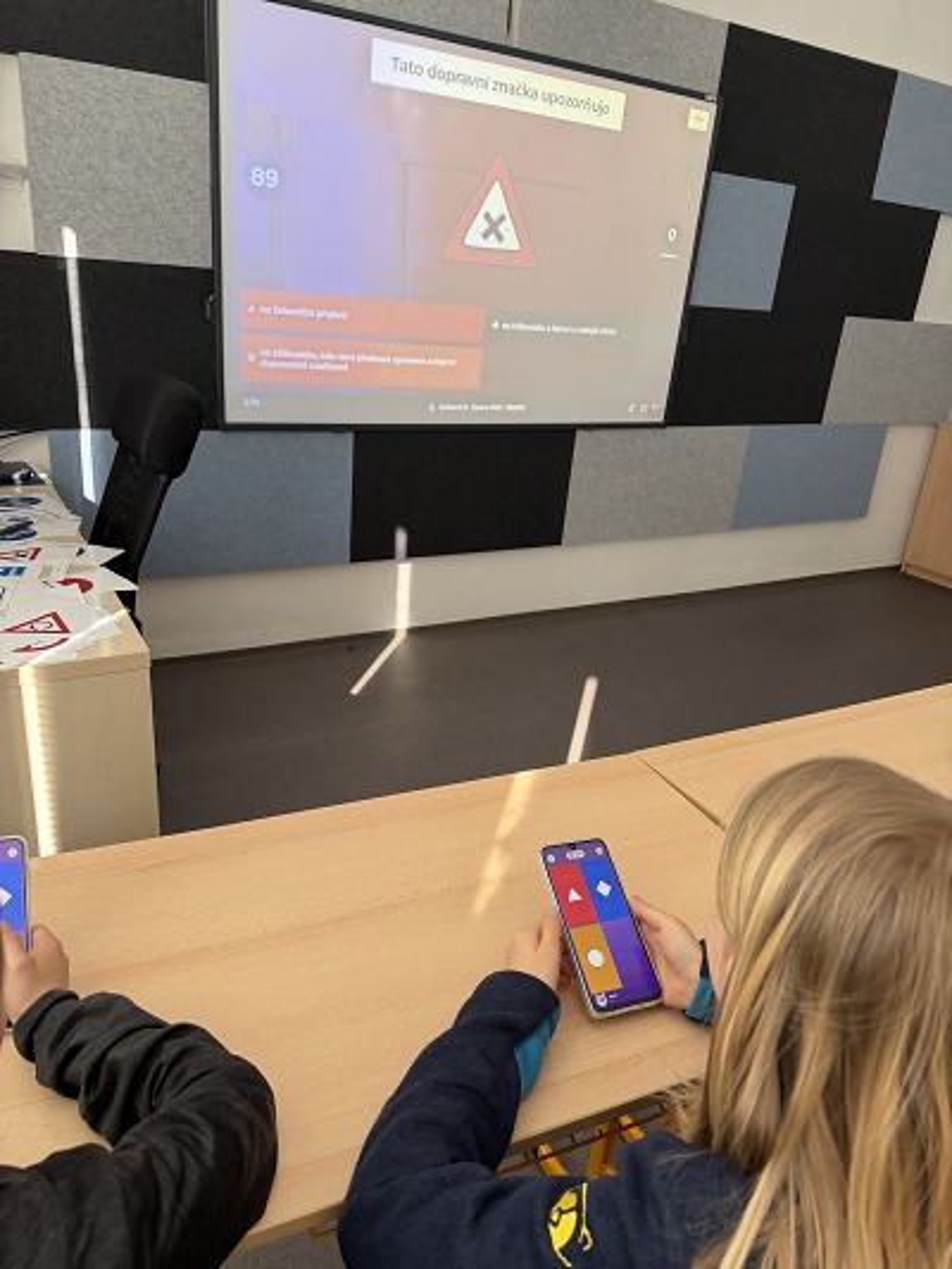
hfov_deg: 56.8
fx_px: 880
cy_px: 634
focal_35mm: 24
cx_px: 476
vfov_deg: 71.6
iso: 200
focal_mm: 6.76
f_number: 1.78
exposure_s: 1/120
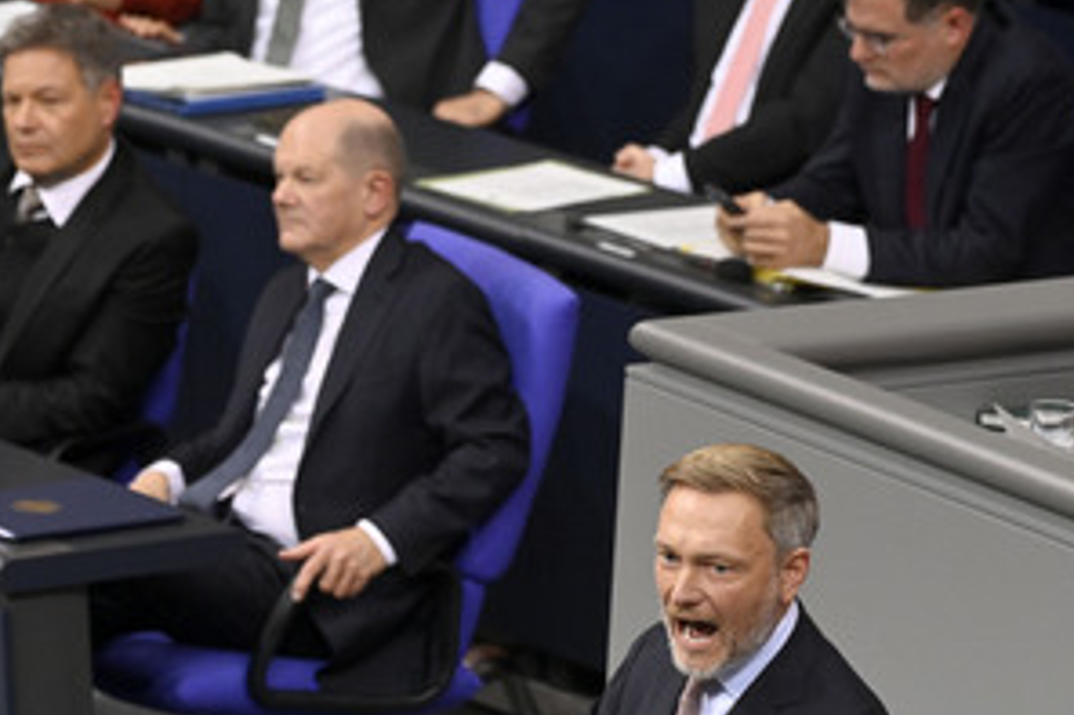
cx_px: 426
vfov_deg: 3.5
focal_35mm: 396
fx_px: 11807
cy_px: 519
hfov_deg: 5.2
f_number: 6.3
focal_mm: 260
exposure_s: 1/320
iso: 10000
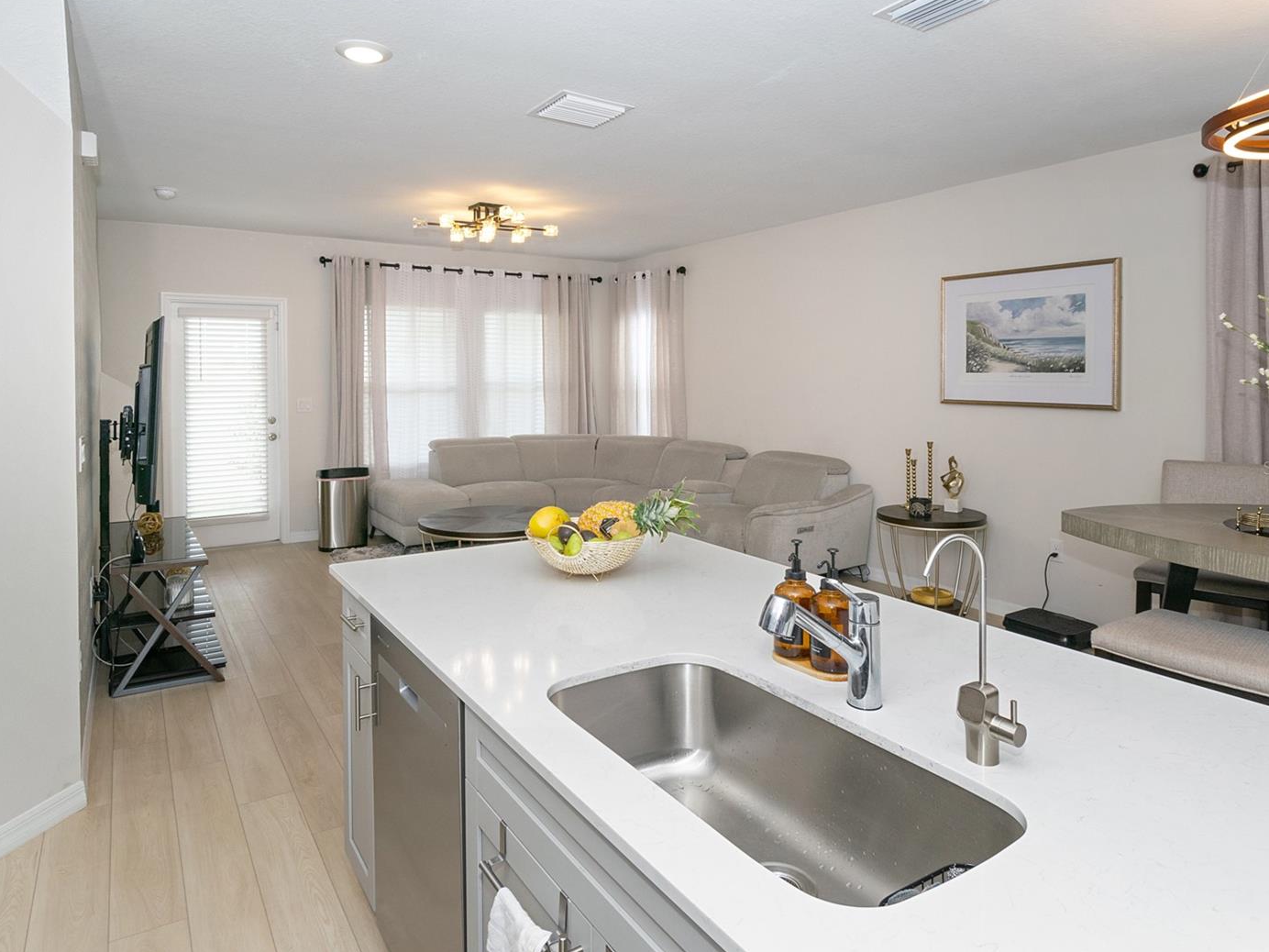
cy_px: 468
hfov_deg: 81.7
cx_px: 612
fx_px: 733
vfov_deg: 66.0
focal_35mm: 20
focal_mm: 12
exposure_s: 1/60
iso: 200
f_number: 10
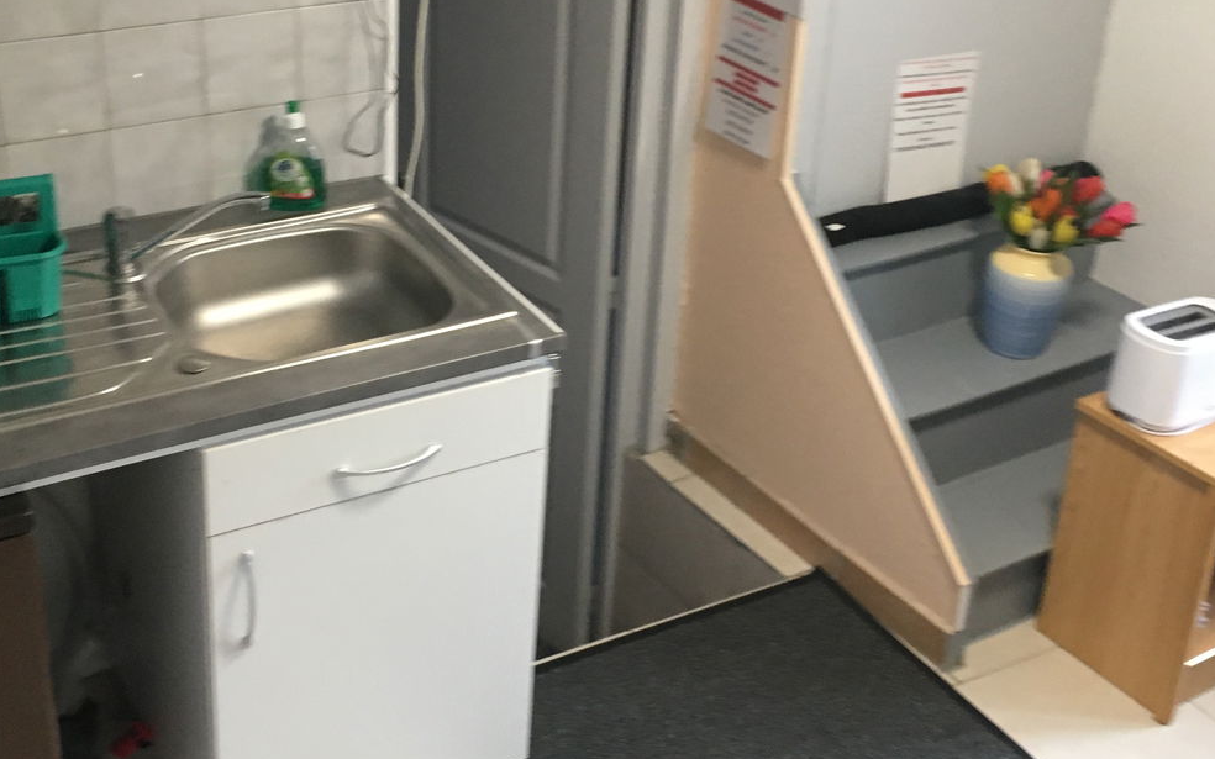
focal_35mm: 50
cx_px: 567
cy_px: 280
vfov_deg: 25.7
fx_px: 1656
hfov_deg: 40.3
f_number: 2.2
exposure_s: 1/33
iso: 160
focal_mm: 4.15
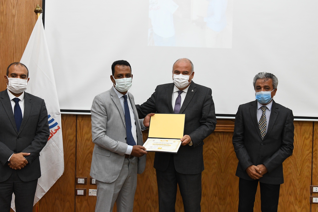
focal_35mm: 40
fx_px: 353
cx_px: 148
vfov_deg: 33.4
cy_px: 103
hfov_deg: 48.4
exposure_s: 1/100
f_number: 10
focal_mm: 32
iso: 3200
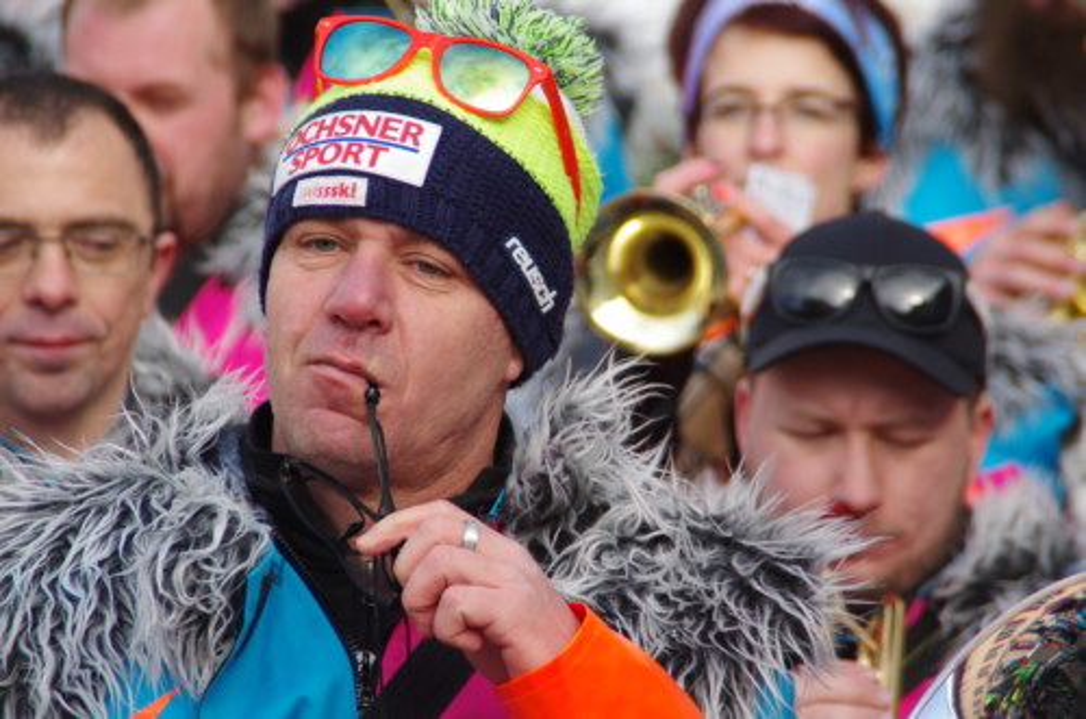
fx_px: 9030
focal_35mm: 300
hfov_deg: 6.9
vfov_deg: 4.6
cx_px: 543
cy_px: 360
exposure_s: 1/250
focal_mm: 200
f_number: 6.3
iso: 200
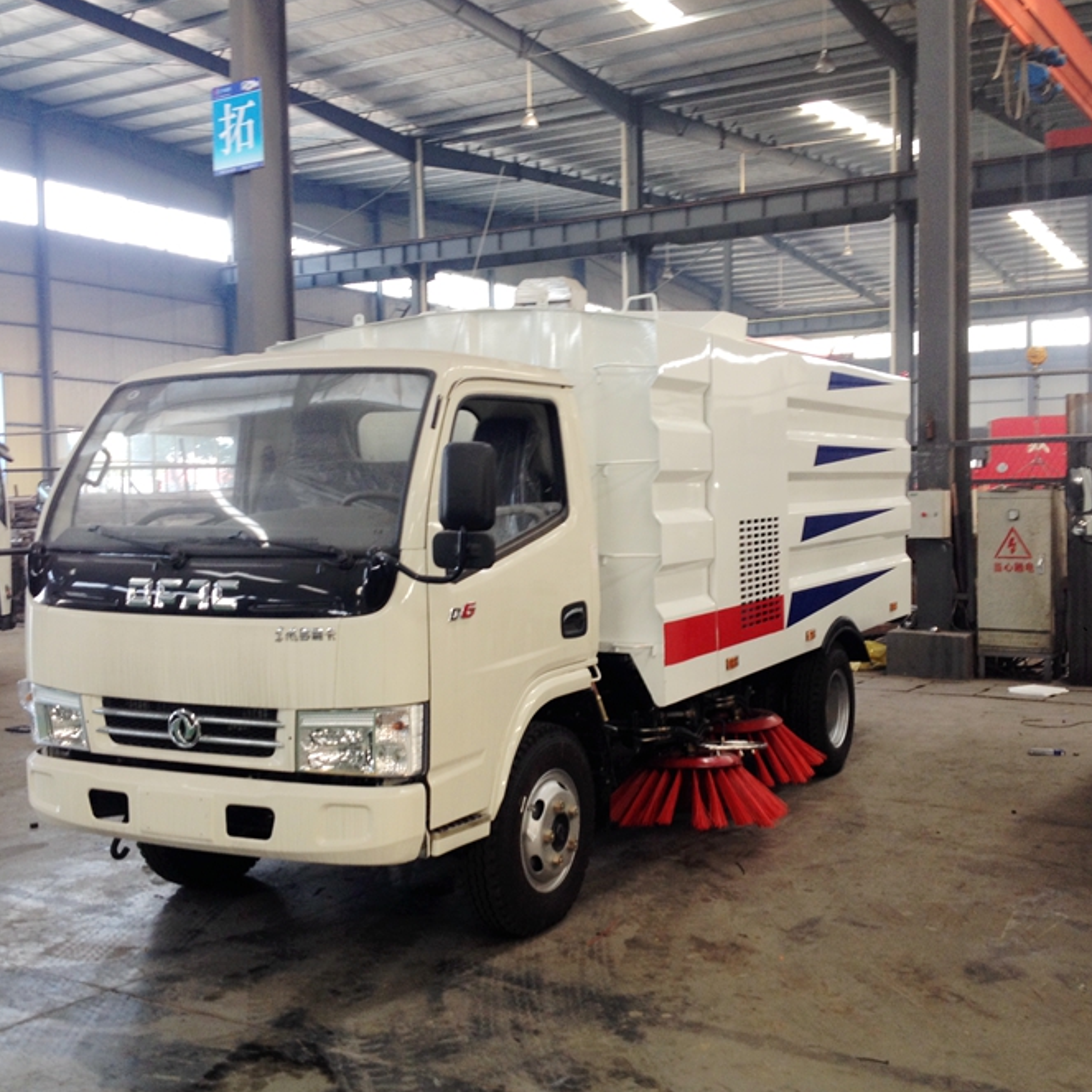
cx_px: 553
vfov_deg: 40.0
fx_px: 1499
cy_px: 544
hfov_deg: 40.0
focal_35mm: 42
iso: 50
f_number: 2.4
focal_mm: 4.28
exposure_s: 1/20
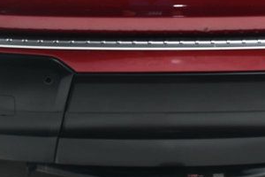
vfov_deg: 10.1
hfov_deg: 15.4
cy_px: -62
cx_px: 163
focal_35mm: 133
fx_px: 979
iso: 100
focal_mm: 26
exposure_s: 1/160
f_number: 9
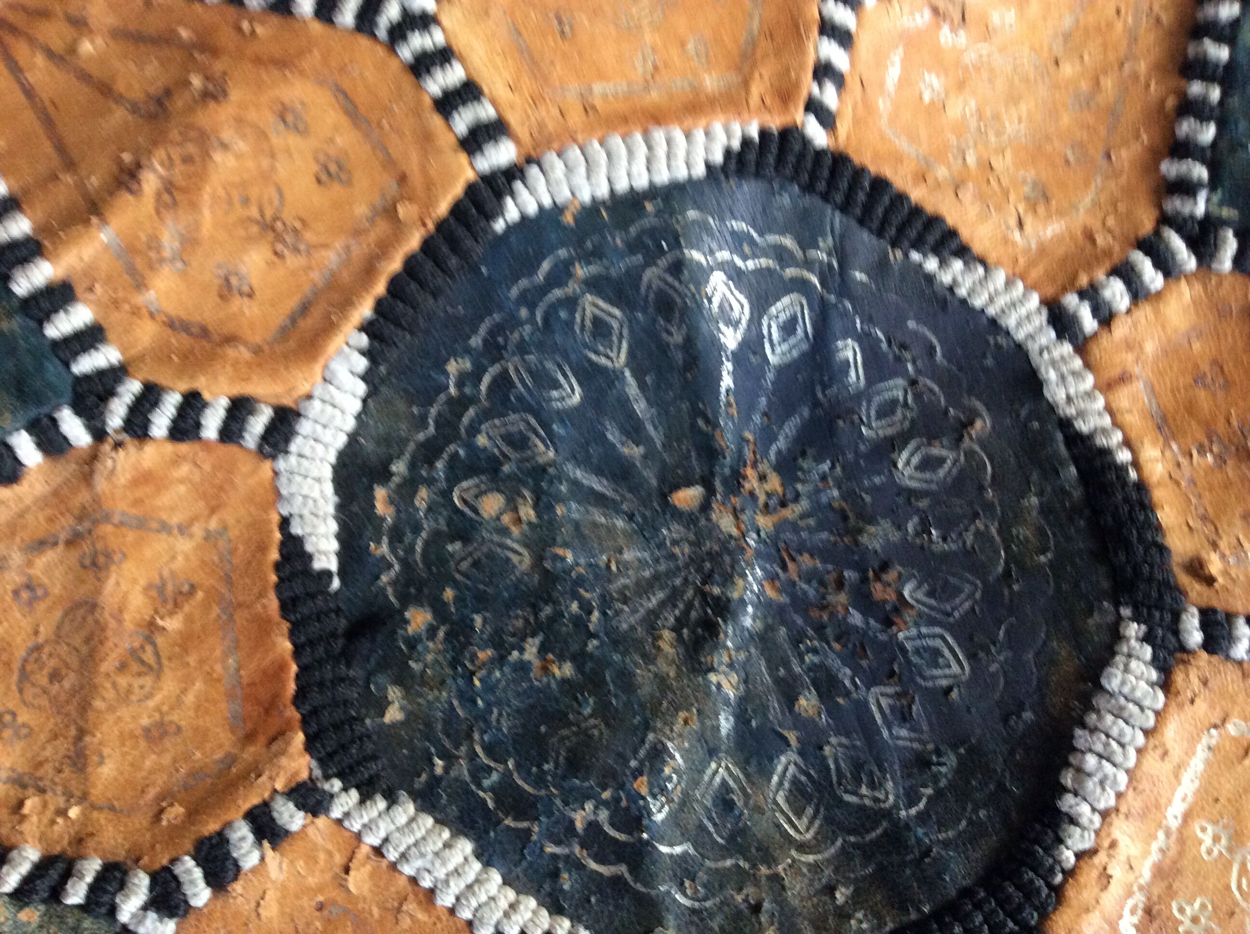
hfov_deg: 56.9
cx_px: 625
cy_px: 467
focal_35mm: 32
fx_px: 1154
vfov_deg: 44.1
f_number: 2.4
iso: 200
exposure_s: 1/25
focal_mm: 3.3
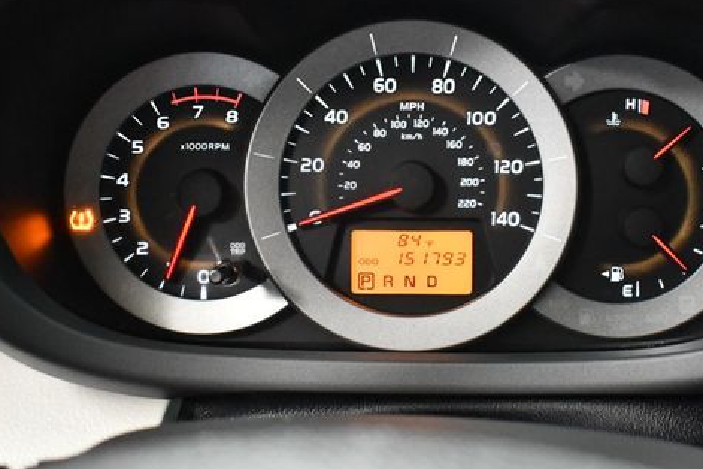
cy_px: 202
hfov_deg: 40.2
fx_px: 957
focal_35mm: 49
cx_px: 415
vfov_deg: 27.5
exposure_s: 1/60
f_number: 3.5
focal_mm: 18
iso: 5000
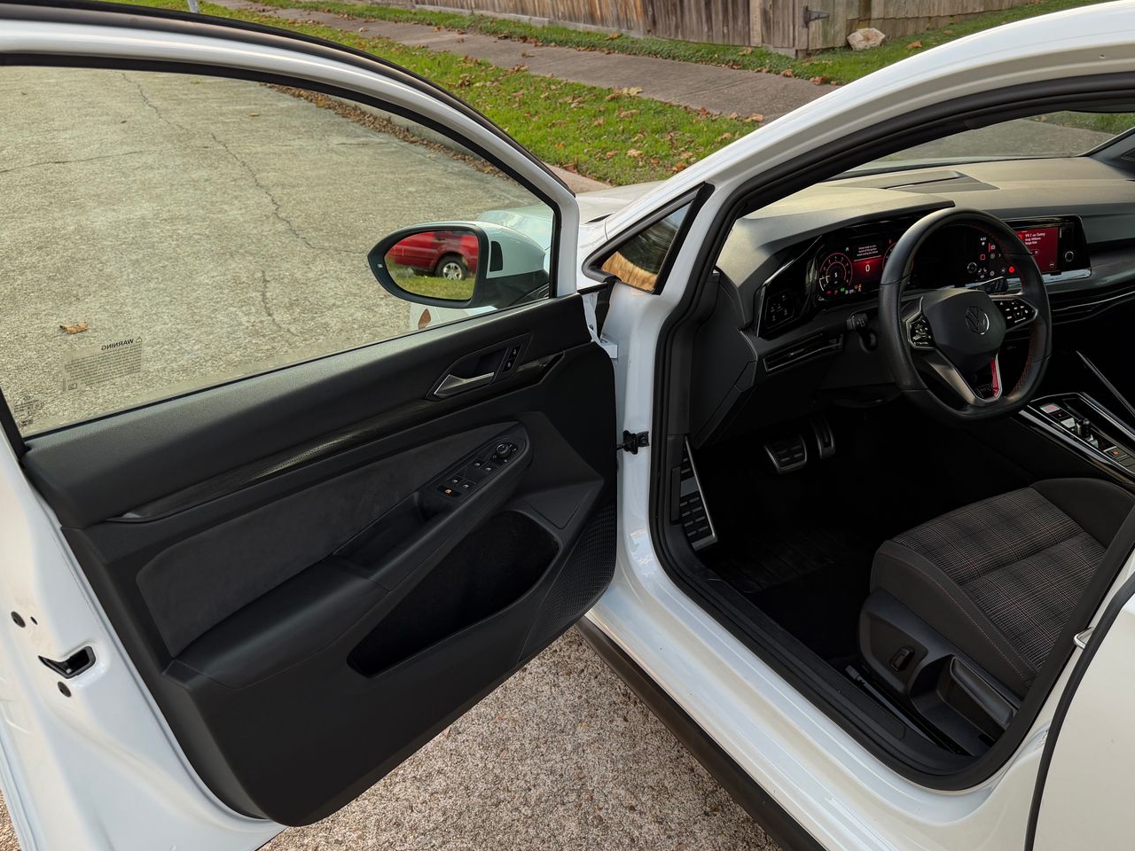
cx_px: 638
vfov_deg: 46.7
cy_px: 384
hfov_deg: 59.8
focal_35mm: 30
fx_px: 984
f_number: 1.78
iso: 125
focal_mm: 6.76
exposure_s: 1/202
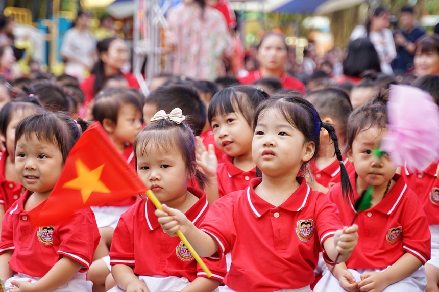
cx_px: 220
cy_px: 146
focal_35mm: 97
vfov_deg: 14.1
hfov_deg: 21.0
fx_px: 1183
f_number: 2.8
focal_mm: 65
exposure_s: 1/125
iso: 100
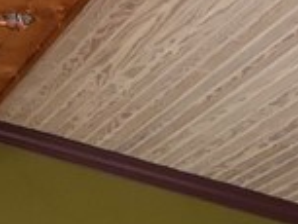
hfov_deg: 10.8
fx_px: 1499
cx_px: -193
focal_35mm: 174
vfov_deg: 7.4
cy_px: 693
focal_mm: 4.3
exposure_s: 1/33
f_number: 2.4
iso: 100
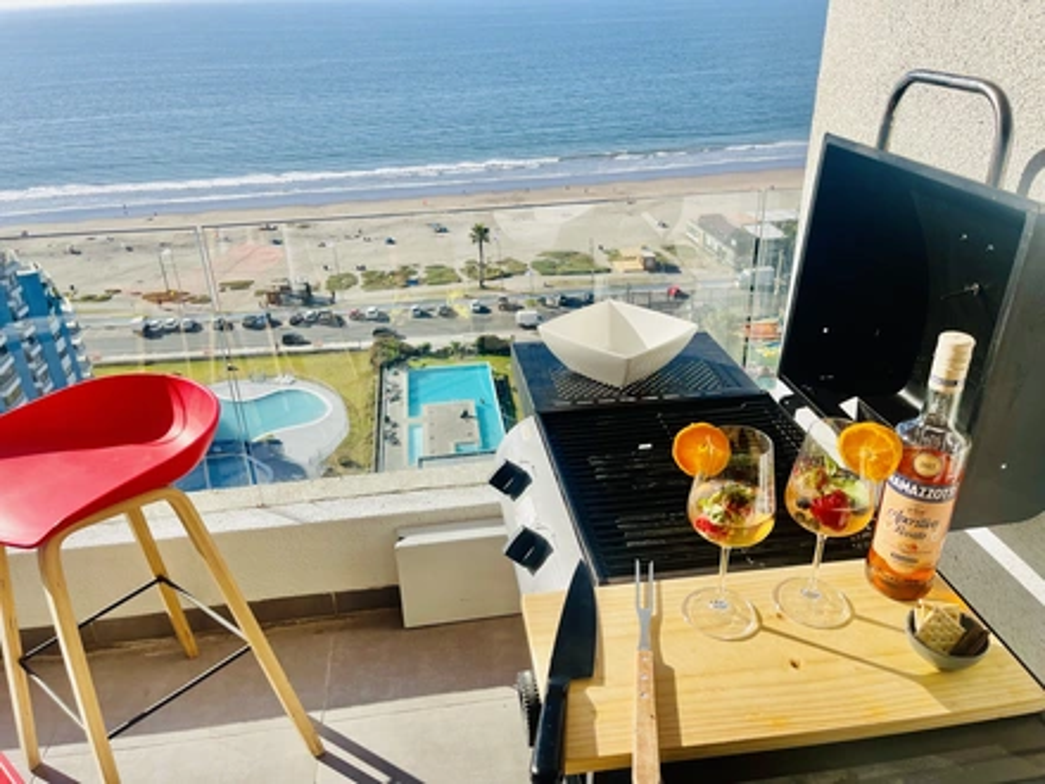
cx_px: 522
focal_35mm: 25
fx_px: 755
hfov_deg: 69.4
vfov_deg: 54.9
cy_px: 392
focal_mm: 5.1
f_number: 1.6
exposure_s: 1/3344
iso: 32
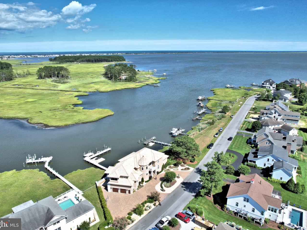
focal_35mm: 24
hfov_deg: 71.6
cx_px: 157
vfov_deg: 56.8
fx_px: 213
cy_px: 115
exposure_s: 1/2000
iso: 100
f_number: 2.8
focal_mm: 8.38
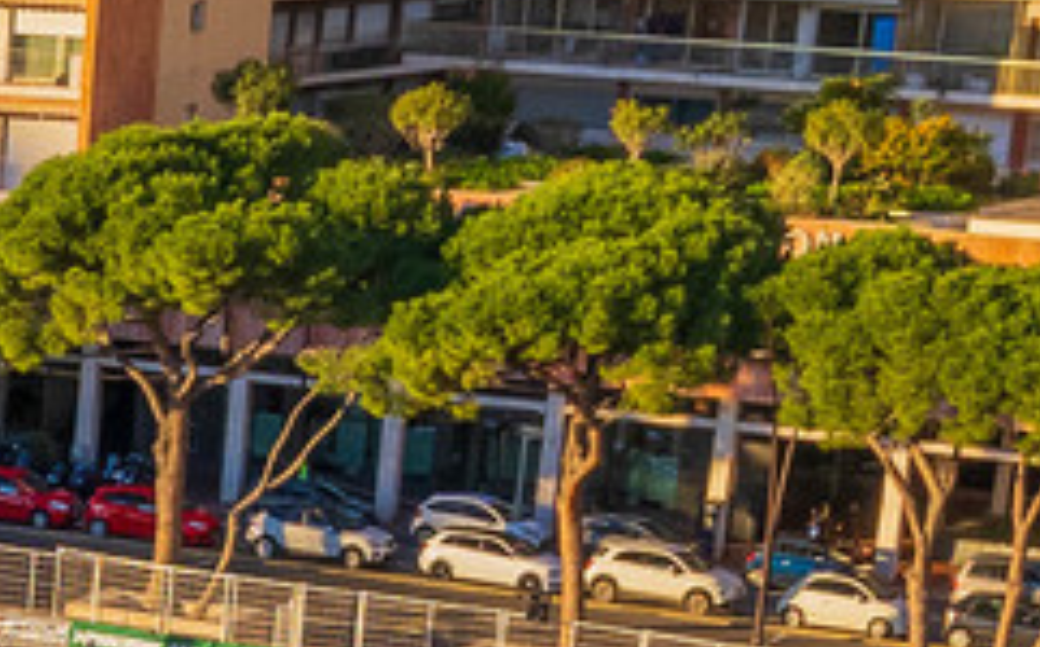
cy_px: 1406
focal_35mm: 149
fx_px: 4218
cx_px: -807
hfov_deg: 12.8
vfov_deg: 8.2
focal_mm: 8.4
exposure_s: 1/30
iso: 100
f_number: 2.8
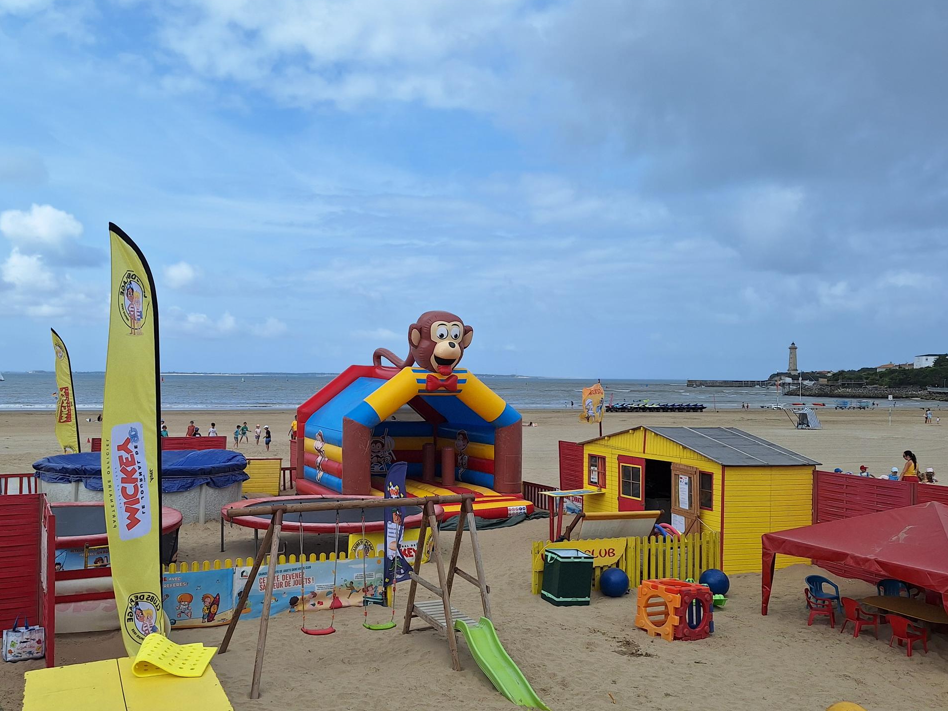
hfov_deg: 57.9
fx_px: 849
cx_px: 382
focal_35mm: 31
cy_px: 376
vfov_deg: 45.4
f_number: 1.8
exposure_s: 1/2924
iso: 40
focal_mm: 5.54
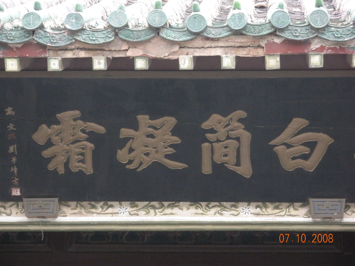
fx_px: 1241
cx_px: 178
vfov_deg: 12.2
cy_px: 133
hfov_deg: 16.3
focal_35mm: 121
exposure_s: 1/162
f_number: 5.3
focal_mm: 21.2
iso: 400
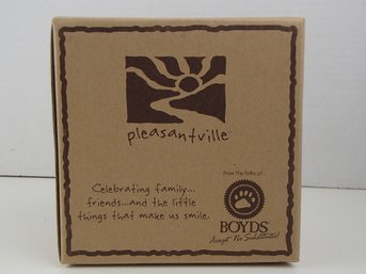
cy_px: 137
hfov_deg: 50.2
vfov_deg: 38.6
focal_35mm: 37
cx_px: 183
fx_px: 391
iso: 320
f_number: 4.7
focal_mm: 6.64
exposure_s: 1/160
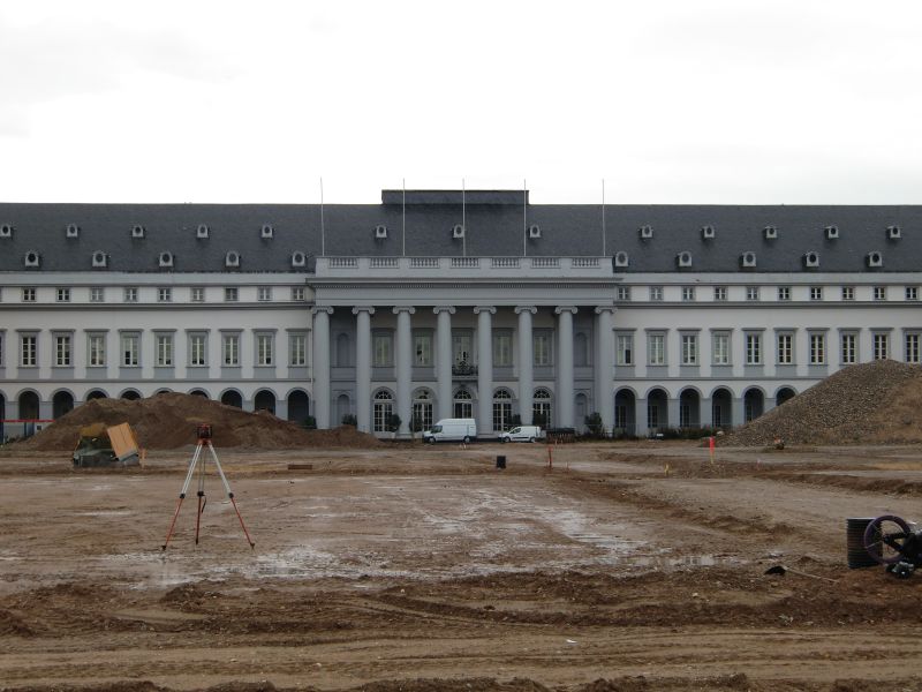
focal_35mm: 65
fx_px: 1731
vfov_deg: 22.6
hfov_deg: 29.8
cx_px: 461
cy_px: 346
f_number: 4.4
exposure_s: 1/60
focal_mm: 11.6
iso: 64
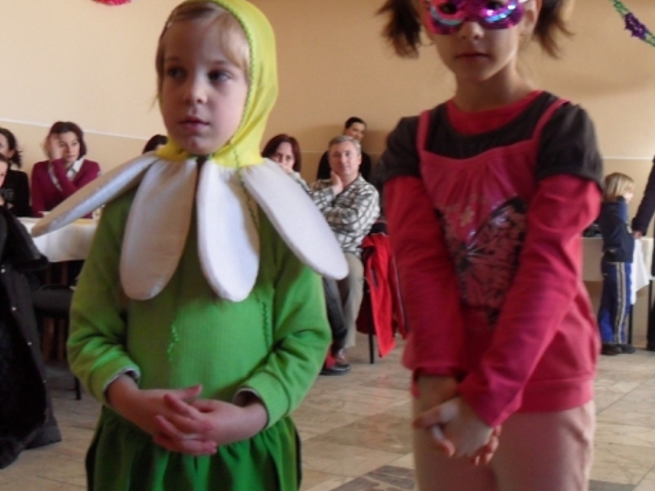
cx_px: 371
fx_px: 833
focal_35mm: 44
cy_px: 215
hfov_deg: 42.8
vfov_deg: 32.9
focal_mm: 6.2
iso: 200
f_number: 2.8
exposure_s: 1/20
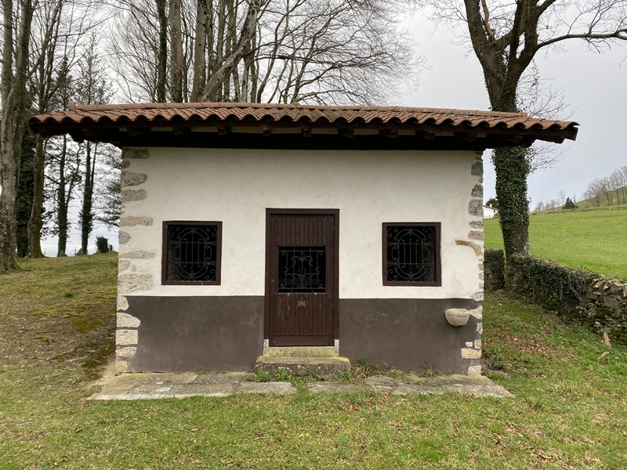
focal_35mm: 26
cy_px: 235
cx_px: 314
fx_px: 471
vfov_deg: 53.1
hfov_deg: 67.3
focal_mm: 4.25
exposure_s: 1/414
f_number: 1.8
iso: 32
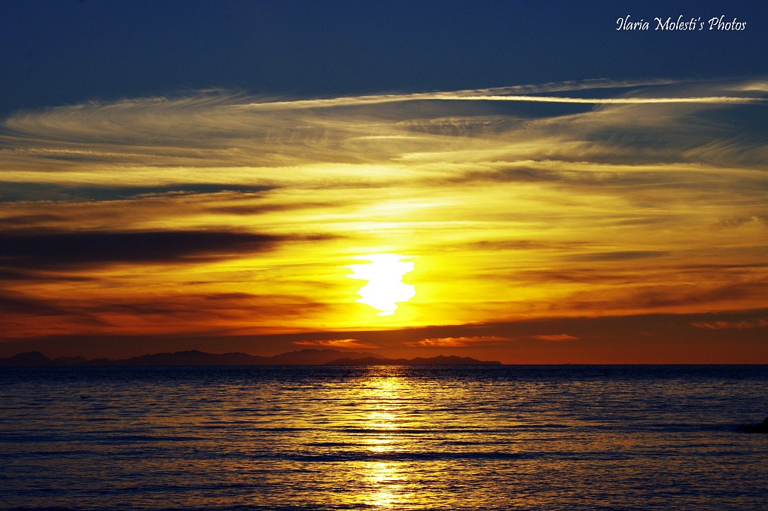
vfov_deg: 12.5
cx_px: 384
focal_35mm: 109
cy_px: 256
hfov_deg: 18.8
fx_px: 2323
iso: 400
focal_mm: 72.5
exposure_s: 1/1250
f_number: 11
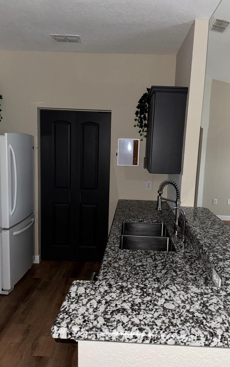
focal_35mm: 26
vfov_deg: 70.4
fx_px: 261
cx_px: 127
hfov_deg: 47.5
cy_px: 181
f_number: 1.78
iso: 160
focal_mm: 6.76
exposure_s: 1/4
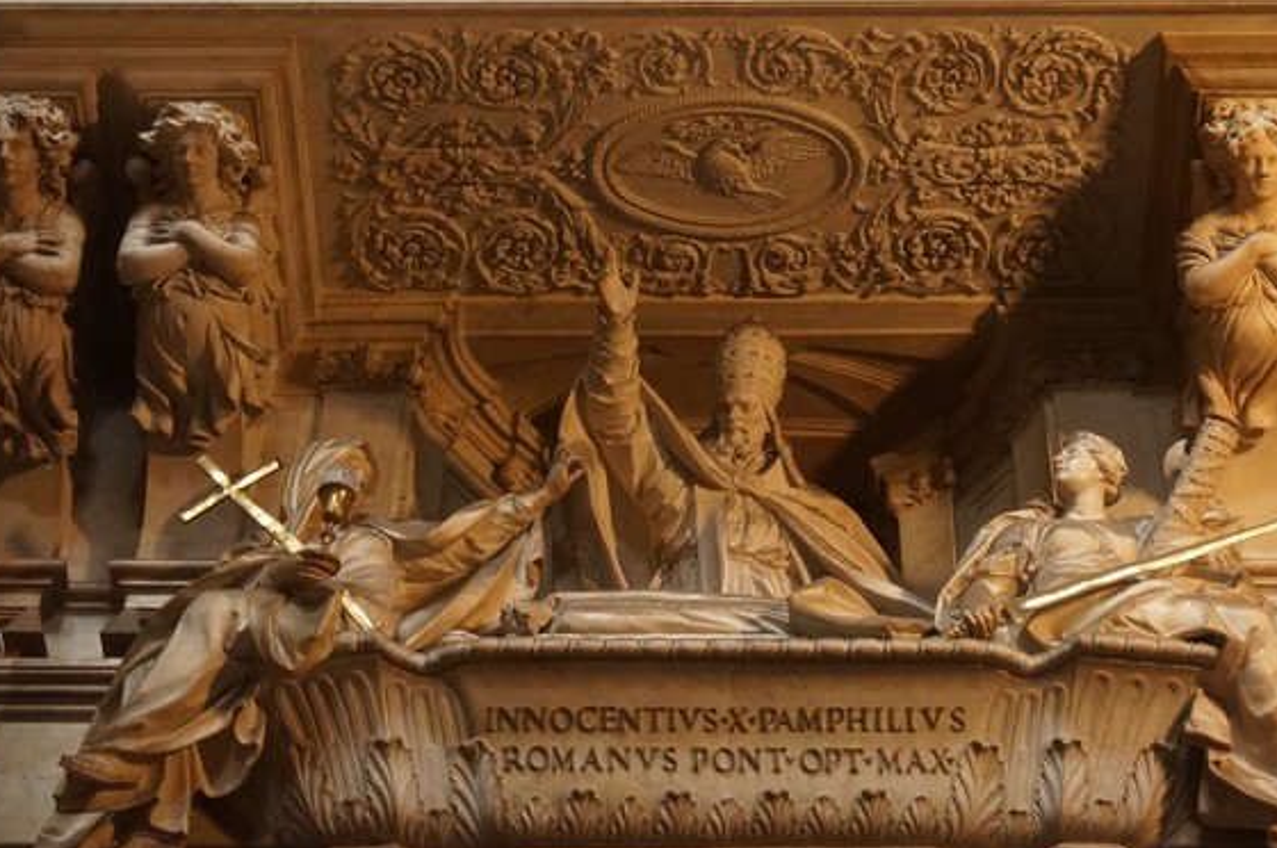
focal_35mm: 87
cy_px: 68
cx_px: 721
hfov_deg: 23.4
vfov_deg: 15.5
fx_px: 3085
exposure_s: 1/40
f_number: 4.5
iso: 800
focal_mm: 27
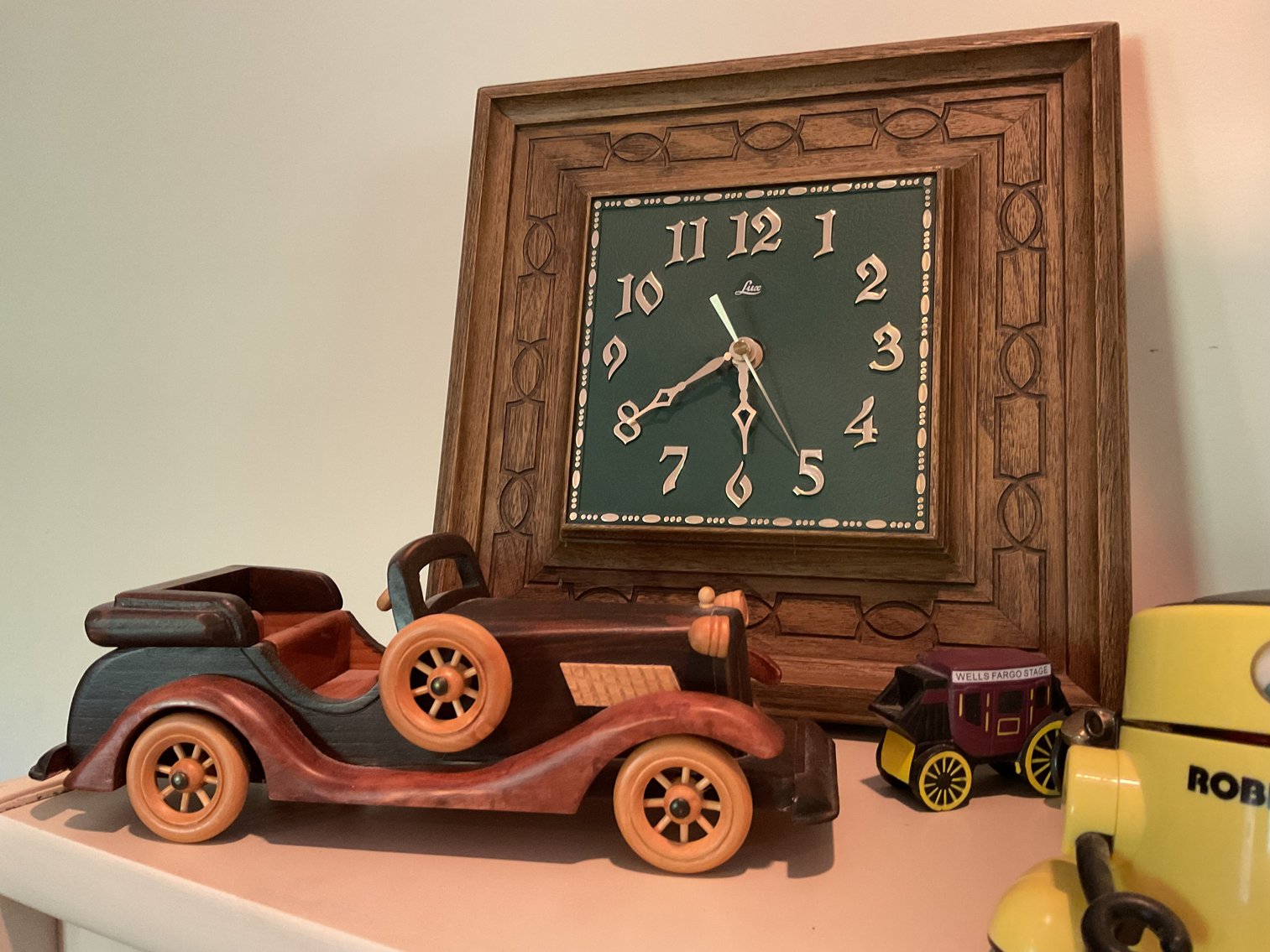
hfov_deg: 61.7
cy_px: 476
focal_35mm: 29
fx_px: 1064
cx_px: 635
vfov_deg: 48.2
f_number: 1.8
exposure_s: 1/40
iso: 320
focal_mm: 3
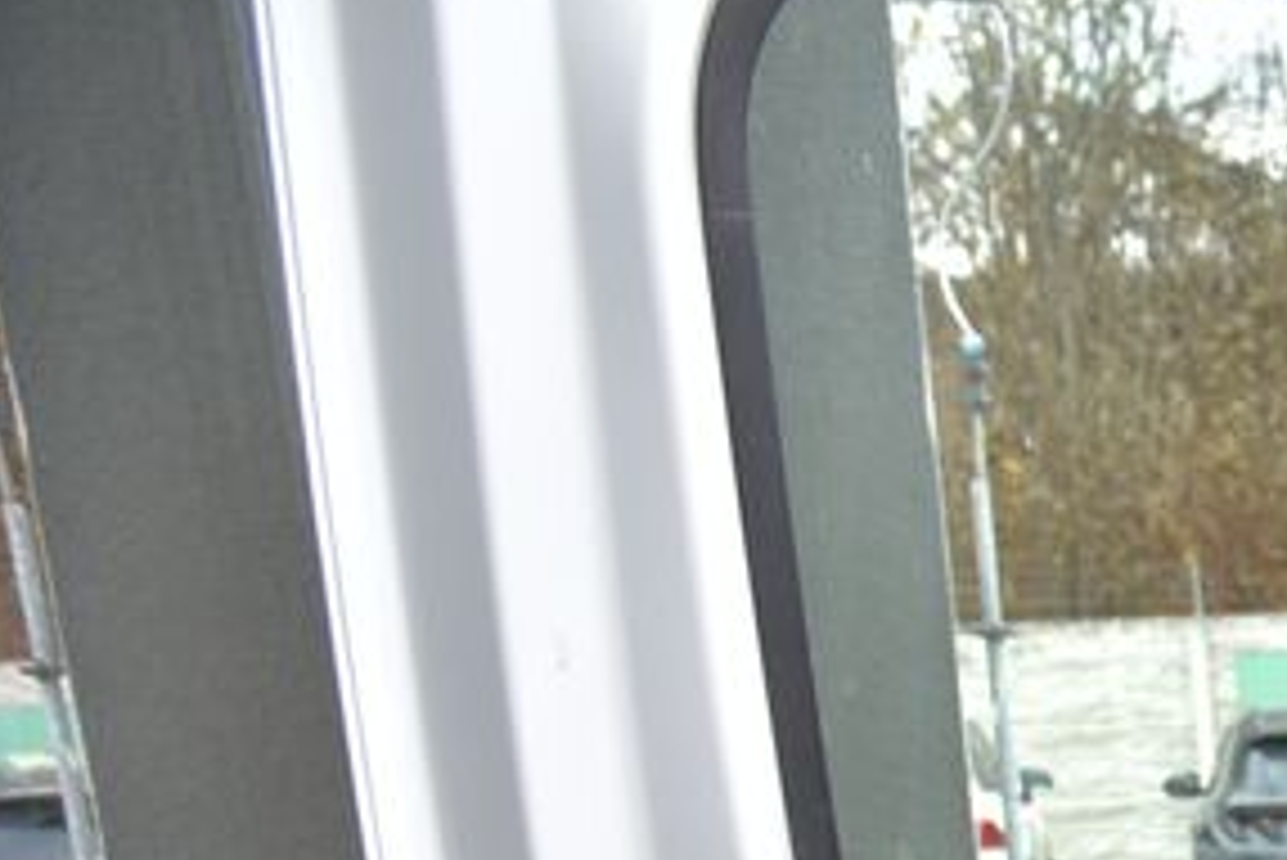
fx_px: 3076
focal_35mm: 86
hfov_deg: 18.7
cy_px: 1508
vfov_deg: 14.2
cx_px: 2277
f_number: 5.6
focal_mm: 24
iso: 500
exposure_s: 1/125
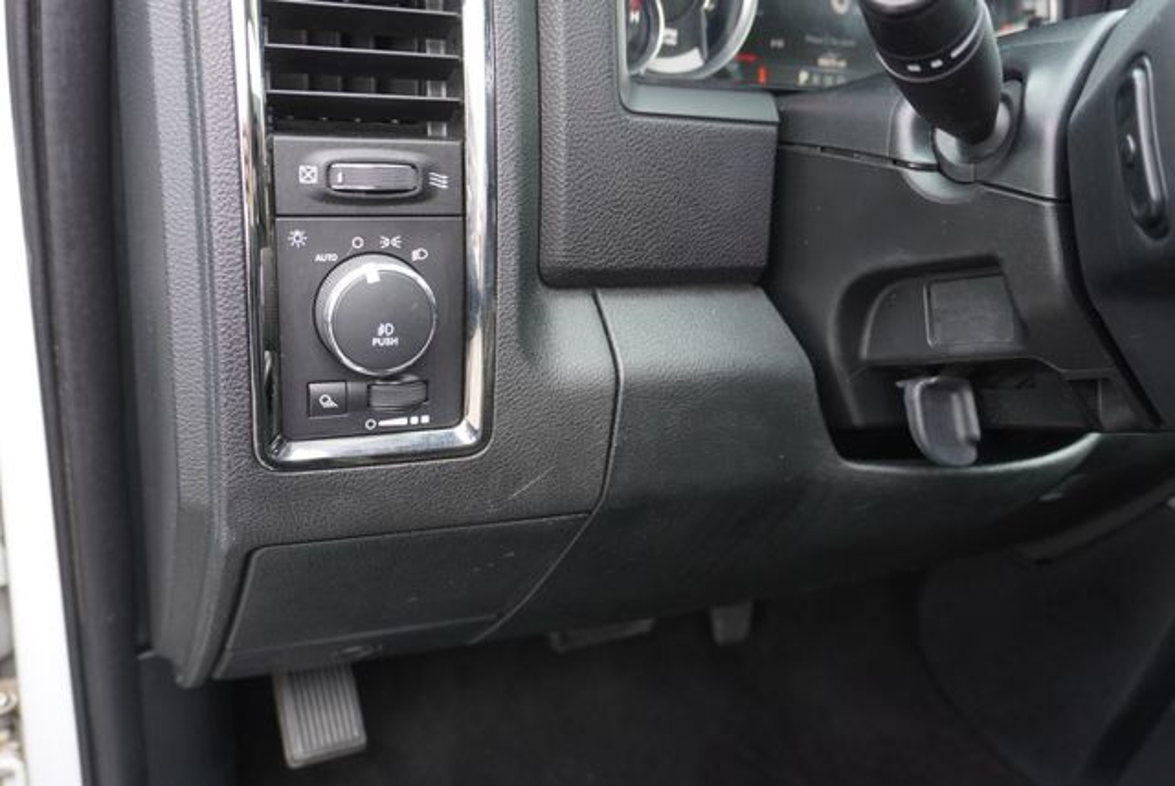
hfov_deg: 59.4
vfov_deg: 41.8
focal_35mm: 32
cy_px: 393
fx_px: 1029
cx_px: 588
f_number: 4
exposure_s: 1/60
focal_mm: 21
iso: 250
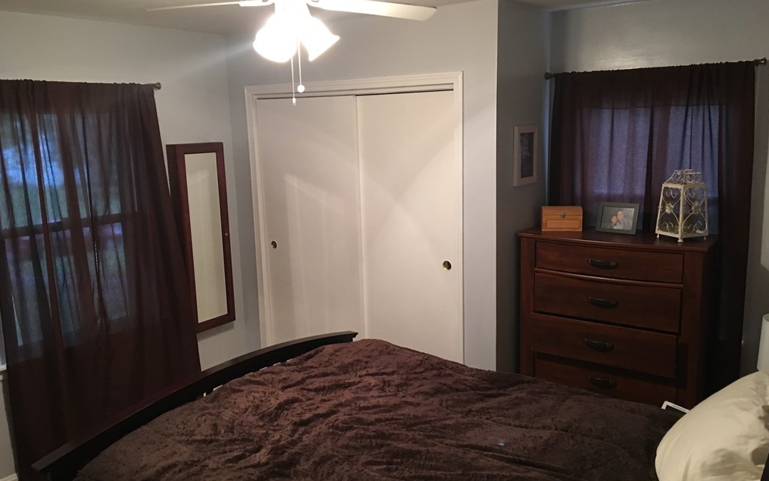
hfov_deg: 61.2
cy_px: 251
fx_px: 650
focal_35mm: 31
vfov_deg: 40.6
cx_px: 385
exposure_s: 1/10
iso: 100
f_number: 2.2
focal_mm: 4.15
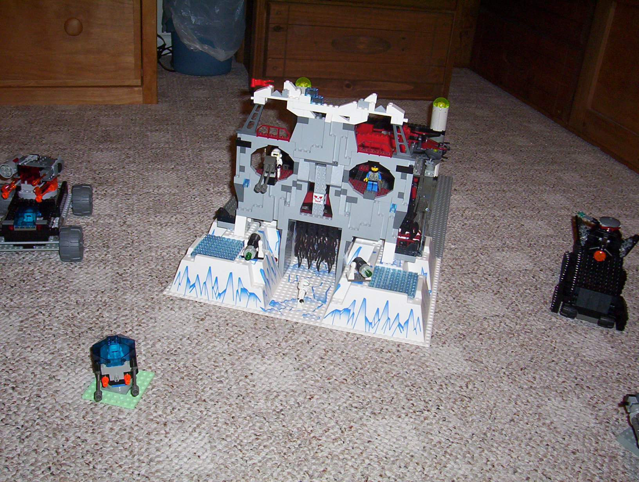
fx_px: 796
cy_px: 241
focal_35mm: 43
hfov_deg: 43.8
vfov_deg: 33.7
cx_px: 320
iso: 140
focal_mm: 5.77
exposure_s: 1/60
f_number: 2.73
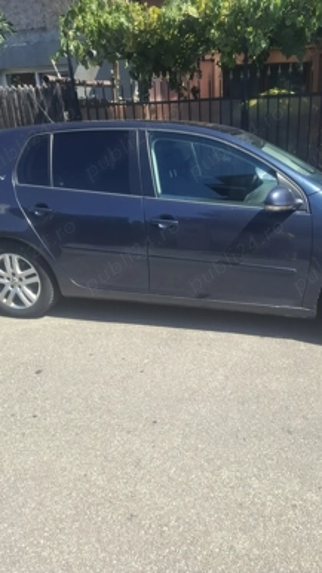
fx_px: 395
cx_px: 184
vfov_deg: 71.9
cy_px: 281
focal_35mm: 26
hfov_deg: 44.3
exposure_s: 1/707
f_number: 1.8
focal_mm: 5.54
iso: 50
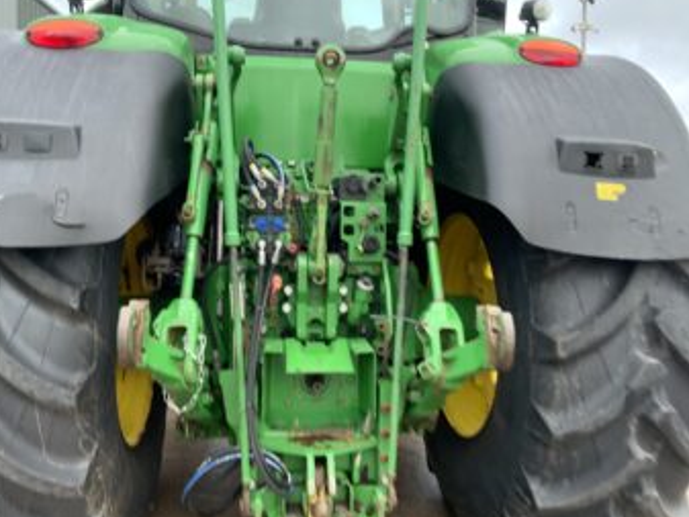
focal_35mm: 31
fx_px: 617
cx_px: 323
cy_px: 247
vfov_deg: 45.5
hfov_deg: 58.3
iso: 64
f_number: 1.8
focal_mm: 3
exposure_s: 1/76
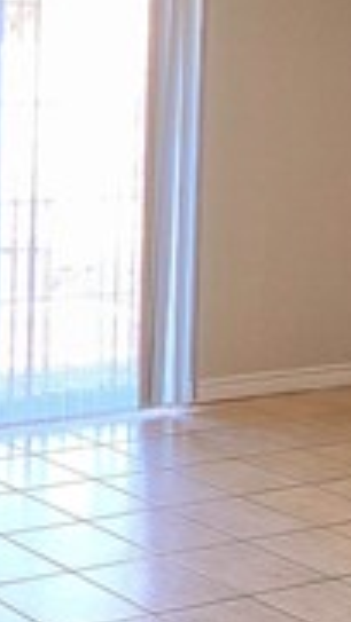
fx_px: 1322
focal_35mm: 80
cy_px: 148
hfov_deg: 13.0
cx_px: -368
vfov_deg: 26.1
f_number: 2.2
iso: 80
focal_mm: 1.74
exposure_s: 1/60.2
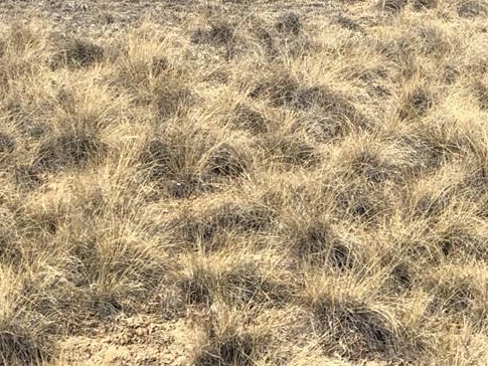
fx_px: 2651
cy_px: -212
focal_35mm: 188
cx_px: 428
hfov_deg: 10.5
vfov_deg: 7.7
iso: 20
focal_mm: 6.6
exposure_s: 1/1412
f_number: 2.8
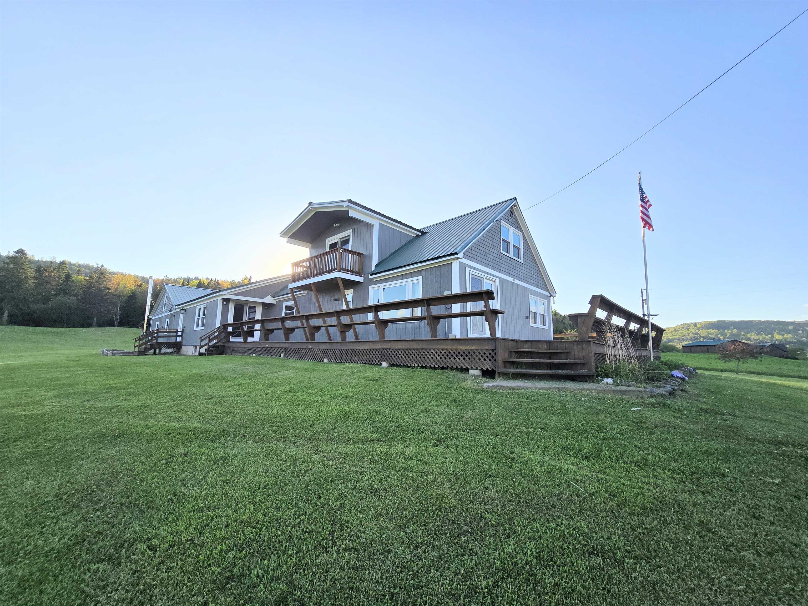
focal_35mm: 13
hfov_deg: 106.2
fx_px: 303
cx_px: 404
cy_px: 303
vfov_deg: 89.9
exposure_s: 1/2000
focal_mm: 2.2
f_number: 2.2
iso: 64
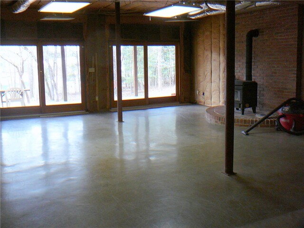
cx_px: 152
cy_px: 114
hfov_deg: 52.6
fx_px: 307
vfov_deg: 40.7
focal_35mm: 35
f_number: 2.8
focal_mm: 5.2
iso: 125
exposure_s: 1/30
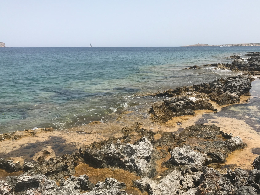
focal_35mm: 34
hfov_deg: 53.9
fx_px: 255
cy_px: 96
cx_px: 138
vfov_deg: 41.8
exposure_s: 1/2907
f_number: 1.8
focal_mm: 3.99
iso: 20
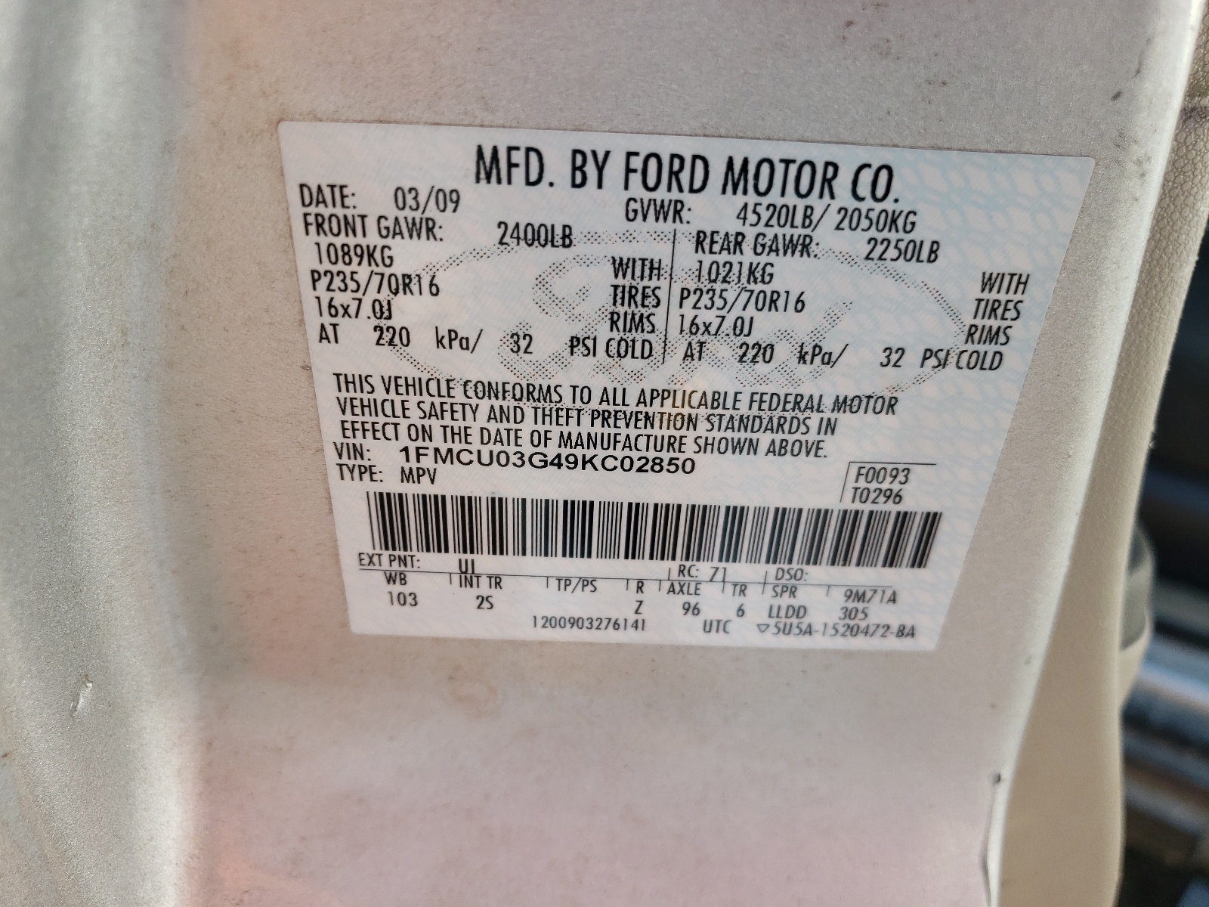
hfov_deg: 67.3
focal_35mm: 26
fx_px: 908
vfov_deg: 53.1
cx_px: 604
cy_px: 454
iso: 50
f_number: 1.5
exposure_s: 1/588
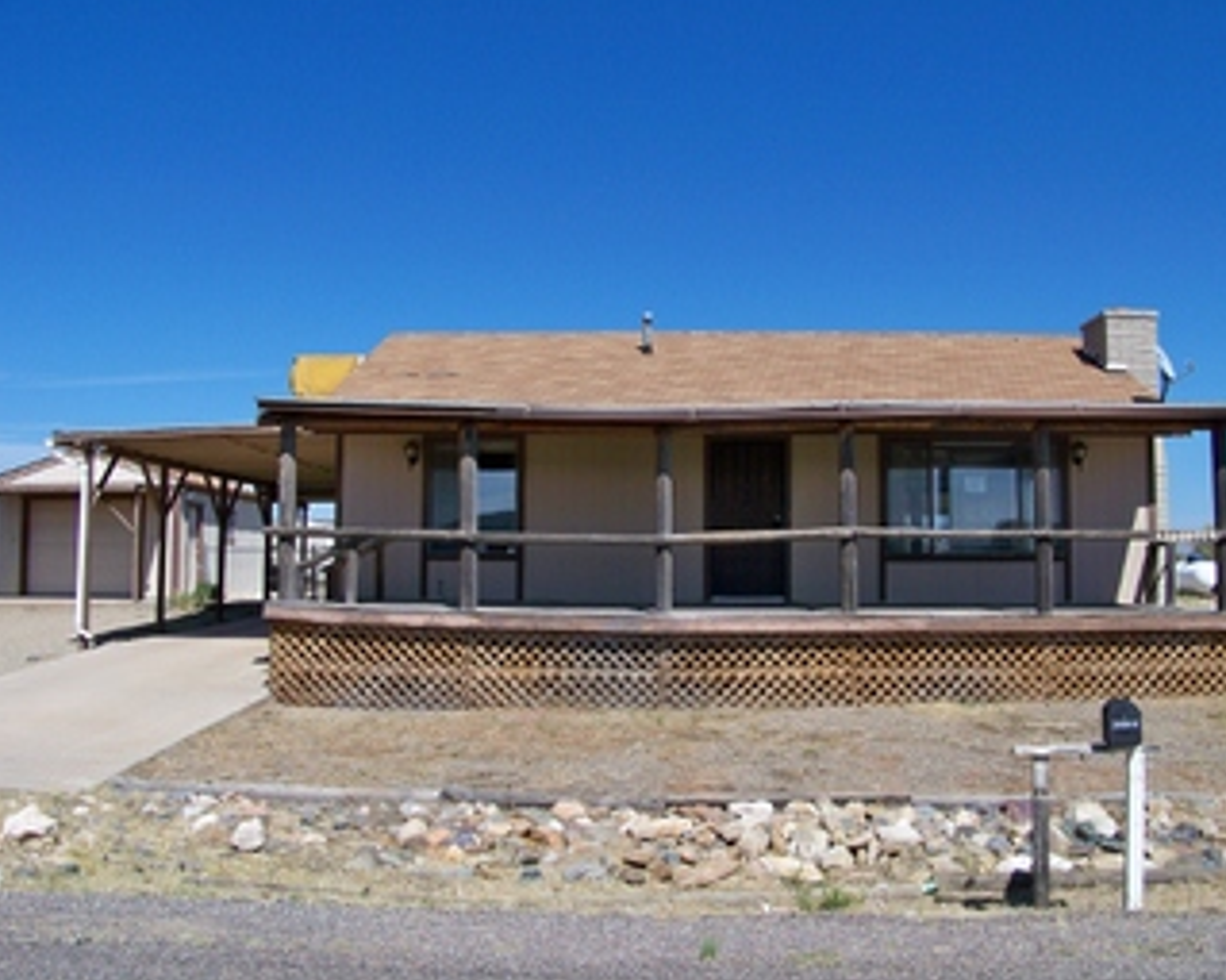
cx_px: 646
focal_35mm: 35
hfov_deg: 51.5
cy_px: 484
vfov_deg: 42.2
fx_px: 1270
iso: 64
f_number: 4
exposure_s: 1/640
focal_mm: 5.85
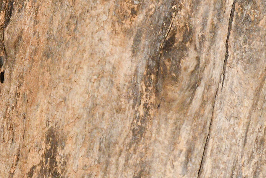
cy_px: -5
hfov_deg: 0.8
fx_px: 19114
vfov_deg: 0.5
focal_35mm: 2587
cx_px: -45
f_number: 8
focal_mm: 500
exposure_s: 1/1600
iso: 720
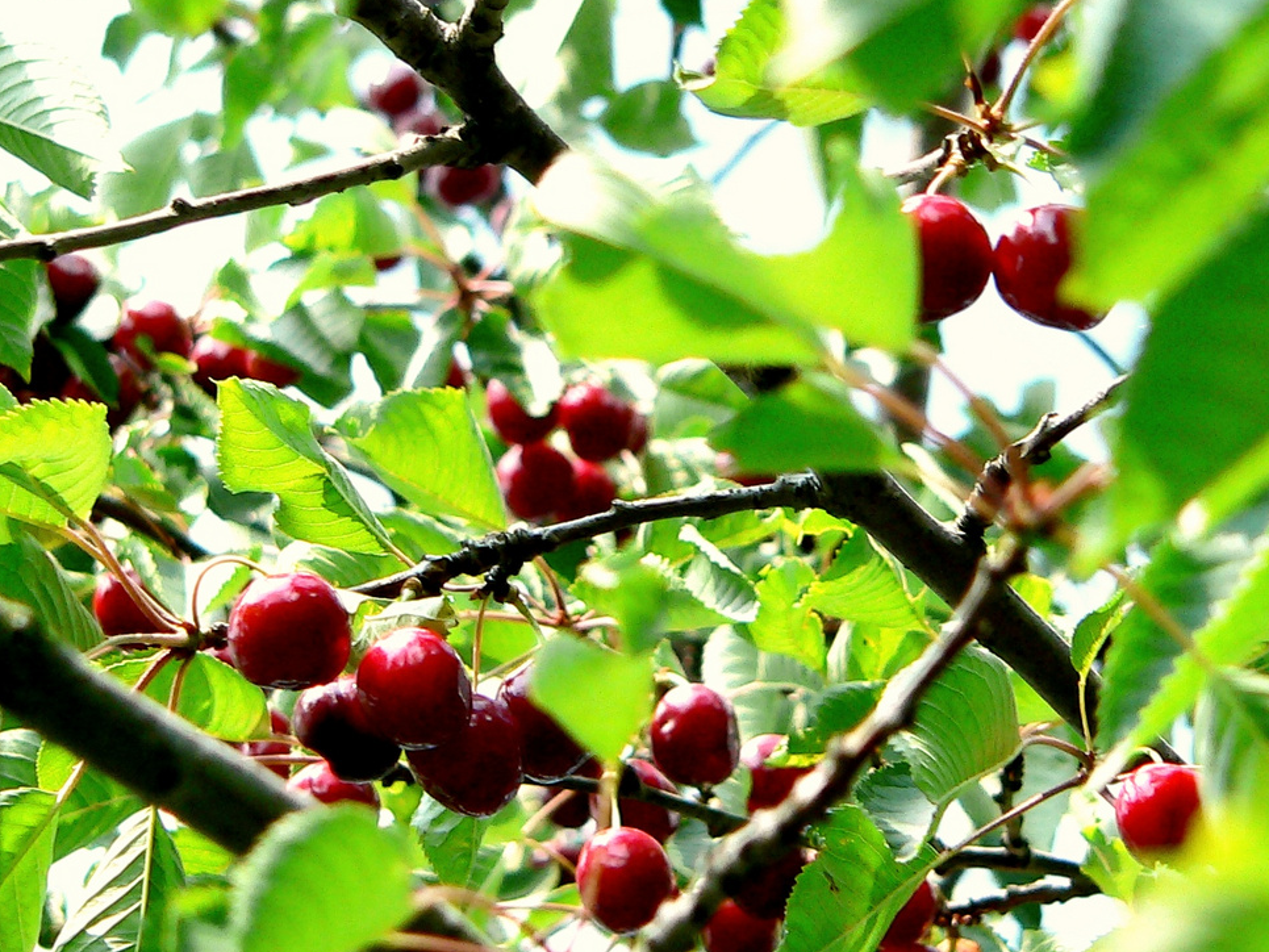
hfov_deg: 7.2
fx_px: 10119
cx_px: 383
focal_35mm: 276
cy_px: 439
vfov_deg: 5.4
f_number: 4
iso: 80
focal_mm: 30.8
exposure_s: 1/200
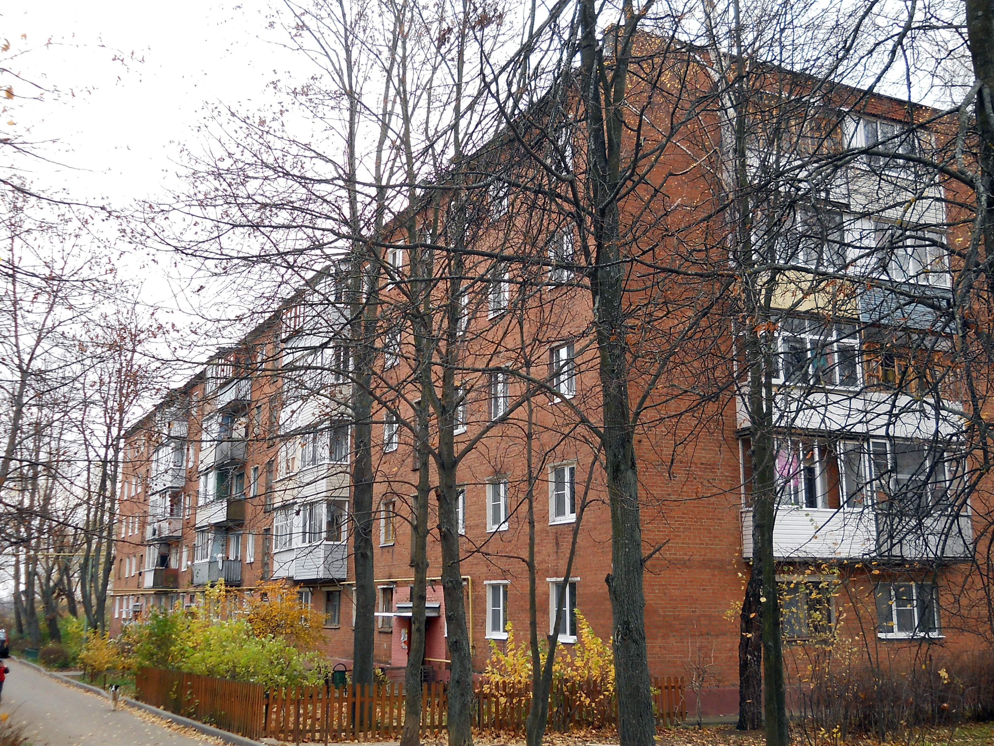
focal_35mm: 41
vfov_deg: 35.1
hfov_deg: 45.8
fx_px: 1177
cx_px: 497
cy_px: 373
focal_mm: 6.72
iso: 80
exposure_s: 1/160
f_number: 3.1
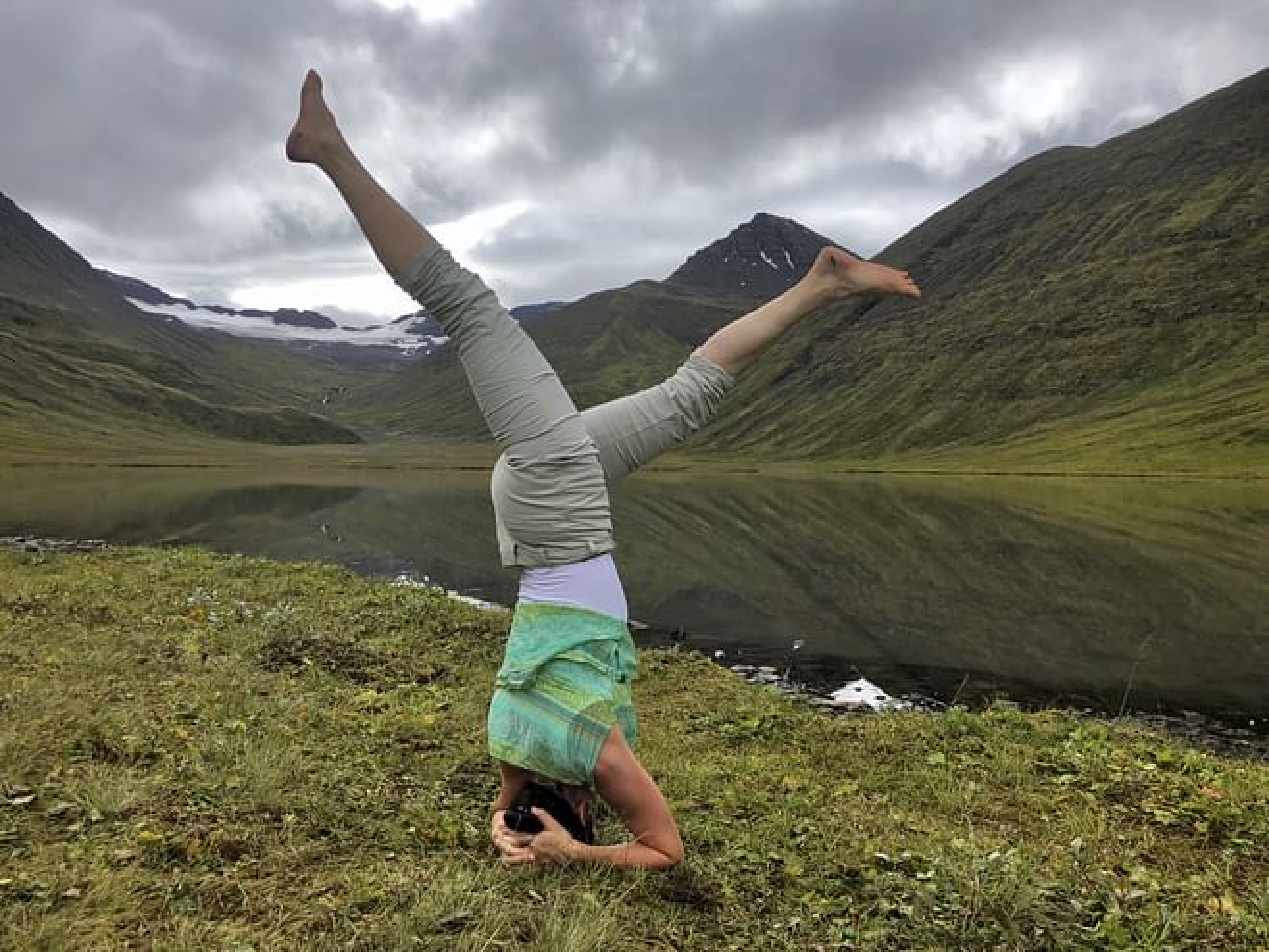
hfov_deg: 63.4
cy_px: 476
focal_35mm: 28
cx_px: 634
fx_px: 1026
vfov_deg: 49.7
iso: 20
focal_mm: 3.99
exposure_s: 1/1372
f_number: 1.8
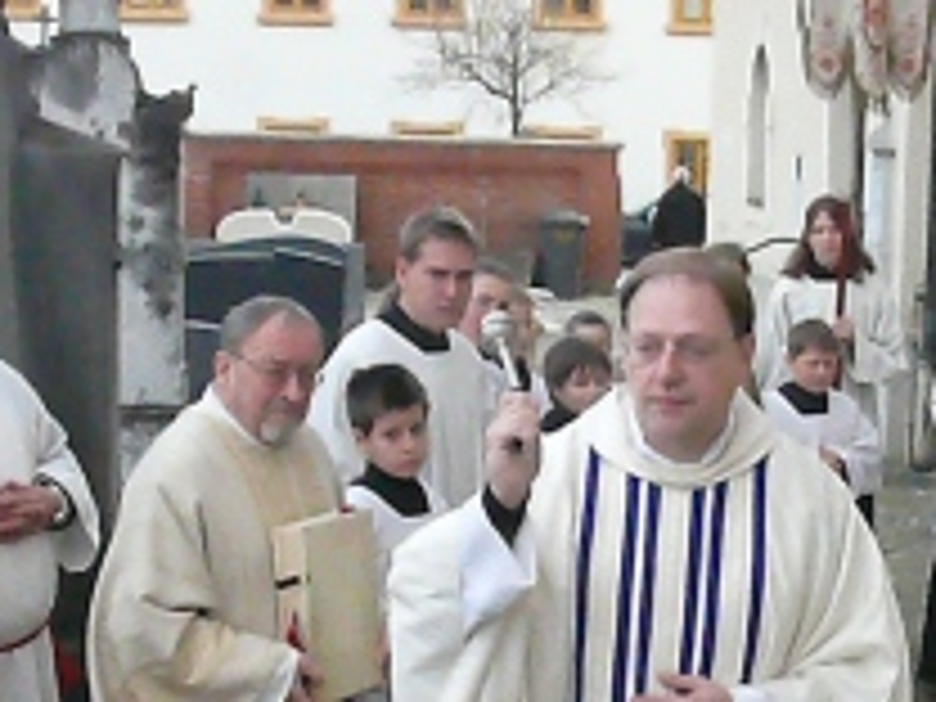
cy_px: 578
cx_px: 634
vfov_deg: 18.5
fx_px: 2136
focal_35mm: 79
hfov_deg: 24.6
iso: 3200
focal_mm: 7.4
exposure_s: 1/800
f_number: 10
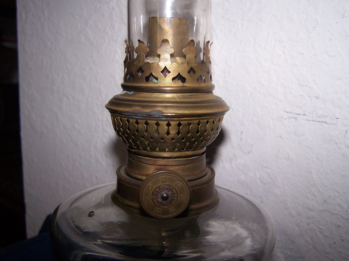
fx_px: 383
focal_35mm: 38
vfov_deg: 37.7
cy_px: 130
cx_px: 174
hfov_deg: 49.0
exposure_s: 1/60
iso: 80
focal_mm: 6.3
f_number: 2.8
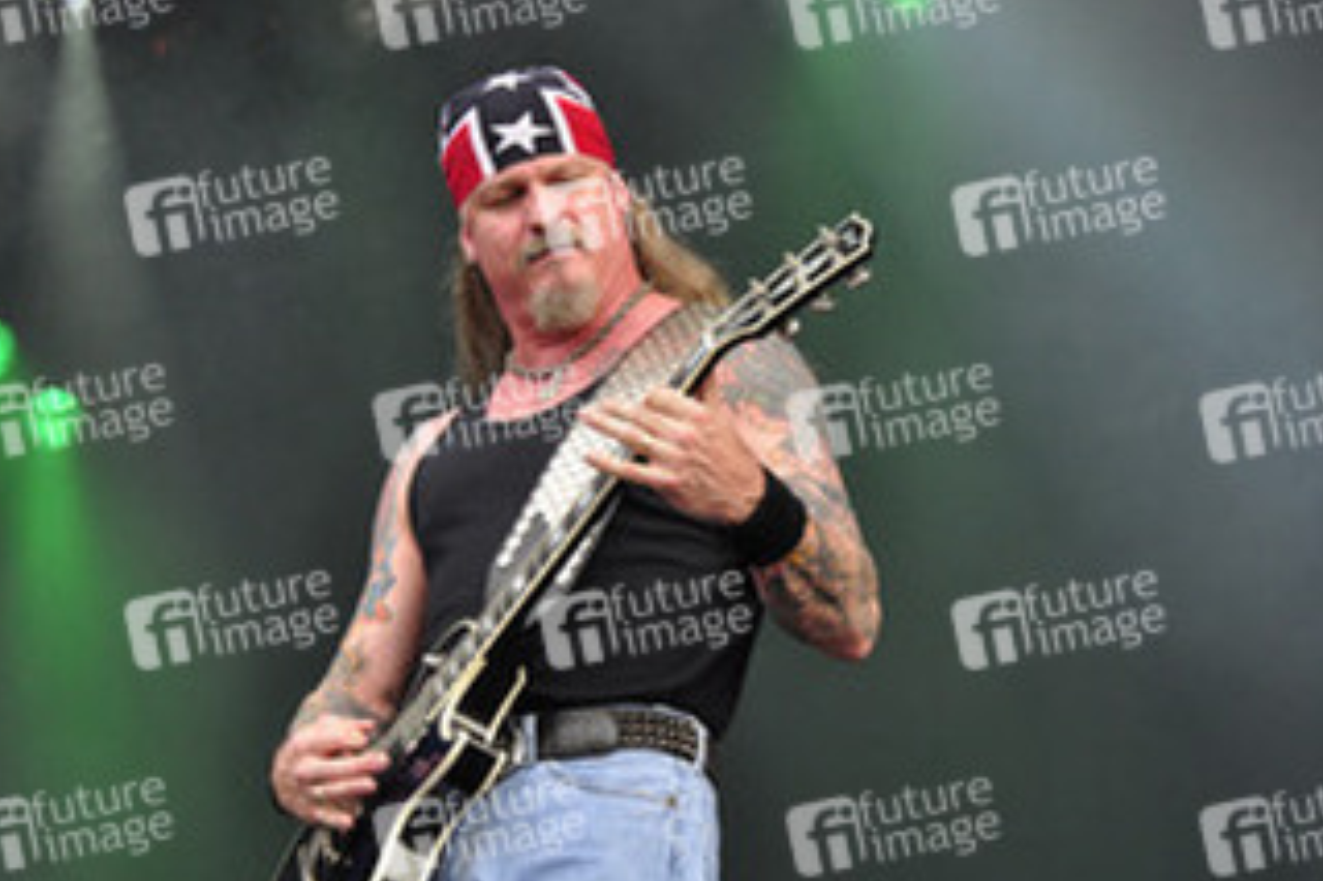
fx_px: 6600
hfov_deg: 11.4
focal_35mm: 180
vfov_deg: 7.6
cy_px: 517
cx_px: 535
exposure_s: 1/500
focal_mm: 85
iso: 640
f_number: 5.6
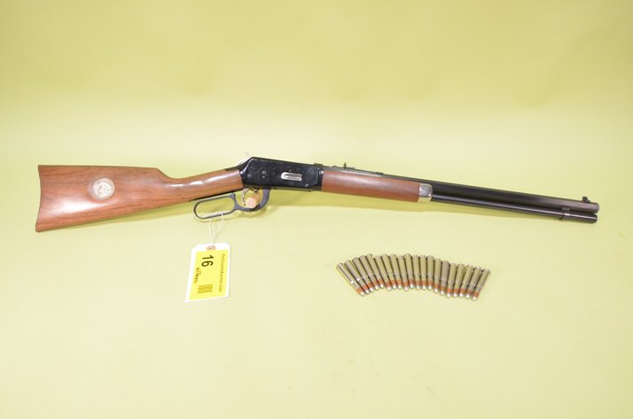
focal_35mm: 22
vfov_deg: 55.9
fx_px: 395
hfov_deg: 77.4
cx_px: 316
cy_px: 210
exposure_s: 1/125
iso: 800
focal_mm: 15
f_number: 5.6
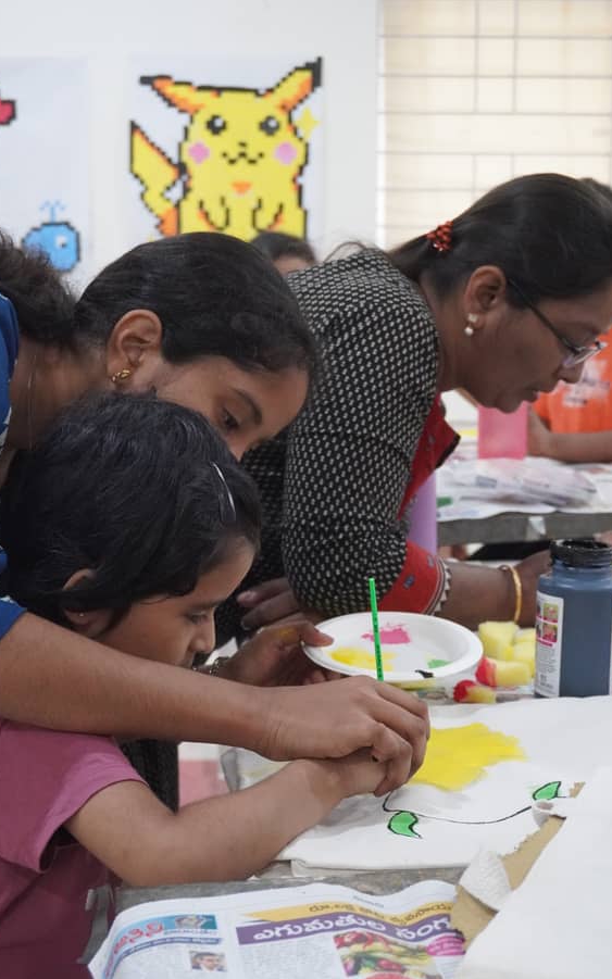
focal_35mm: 61
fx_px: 1617
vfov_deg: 33.7
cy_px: 536
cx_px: 284
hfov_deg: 21.4
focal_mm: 35
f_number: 5.6
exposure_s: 1/100
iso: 6400
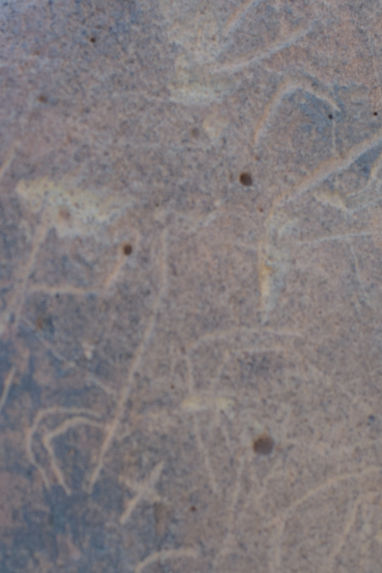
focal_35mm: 82
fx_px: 1305
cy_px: 396
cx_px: 222
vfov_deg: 24.6
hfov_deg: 16.6
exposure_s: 1/200
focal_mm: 22
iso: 200
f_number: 3.8
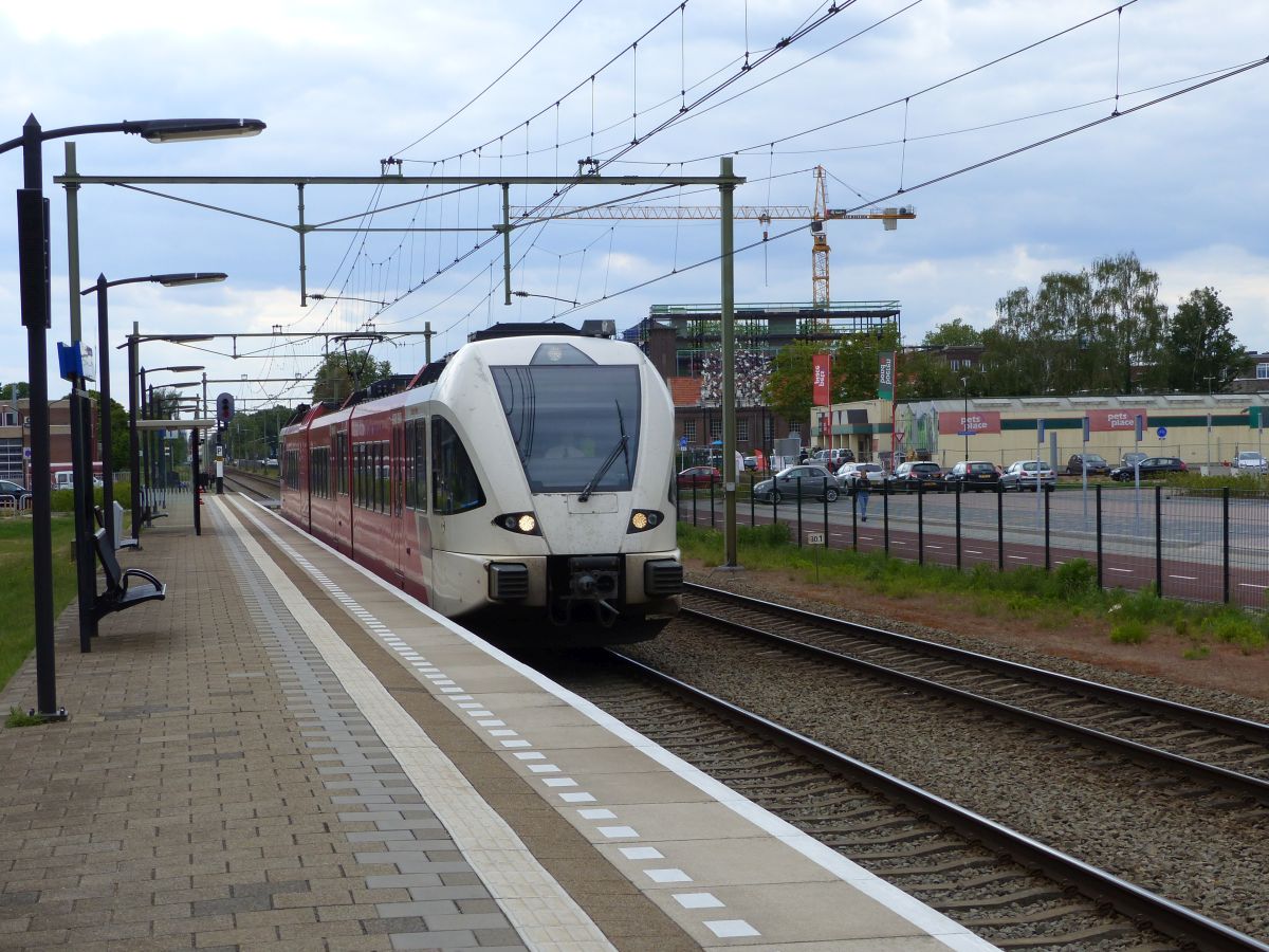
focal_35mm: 69
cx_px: 634
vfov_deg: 21.3
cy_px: 476
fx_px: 2529
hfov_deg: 28.2
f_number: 4
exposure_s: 1/640
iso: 100
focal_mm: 12.5
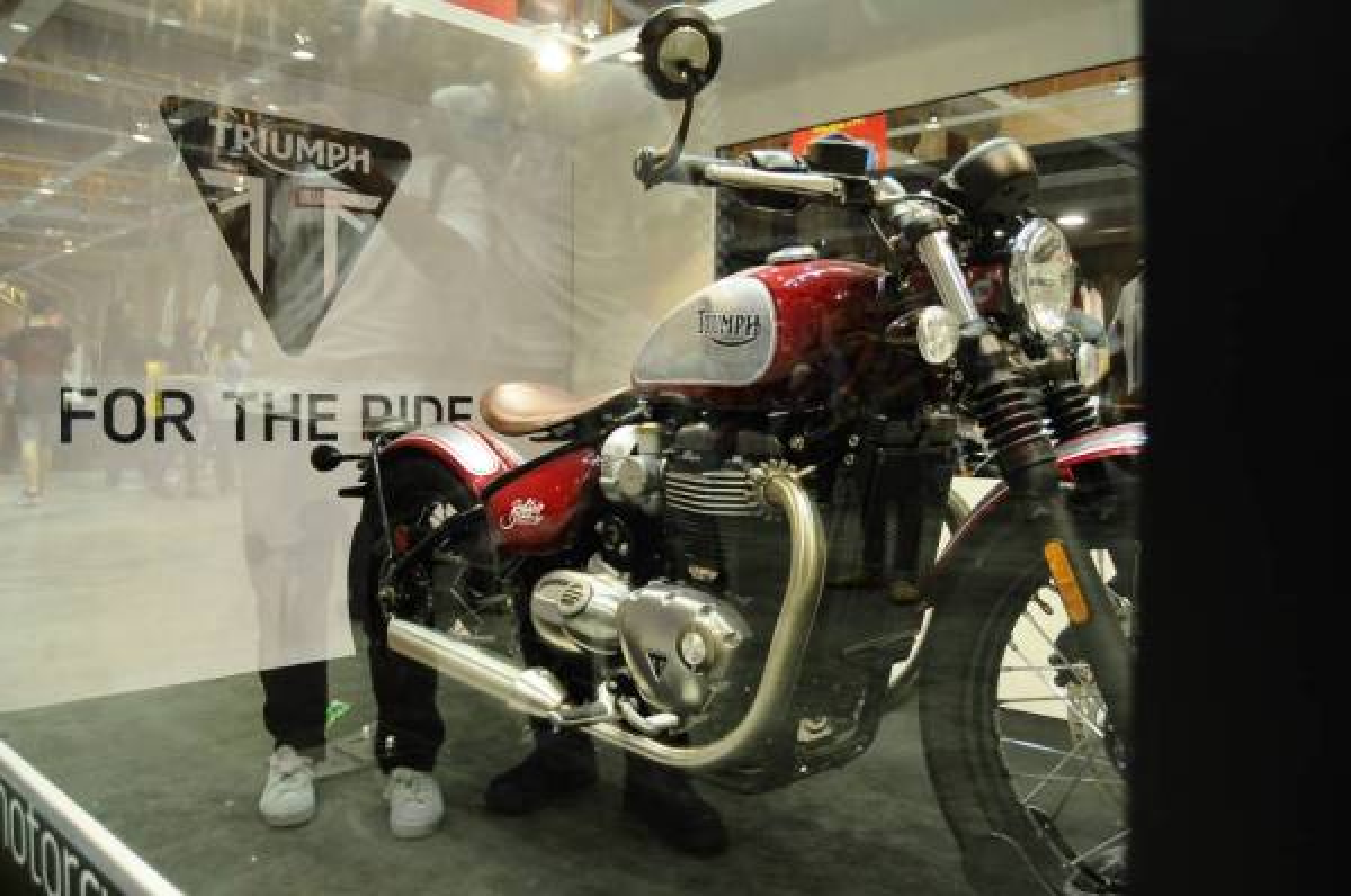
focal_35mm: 27
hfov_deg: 67.5
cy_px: 448
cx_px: 676
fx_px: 1012
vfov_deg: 47.8
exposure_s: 1/60
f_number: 3.5
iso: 800
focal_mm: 18
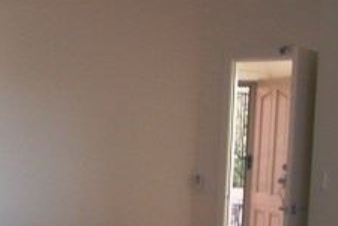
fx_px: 779
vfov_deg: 16.1
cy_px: 231
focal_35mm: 83
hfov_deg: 22.4
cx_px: -77
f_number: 2.8
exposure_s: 1/30
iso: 100
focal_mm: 7.1
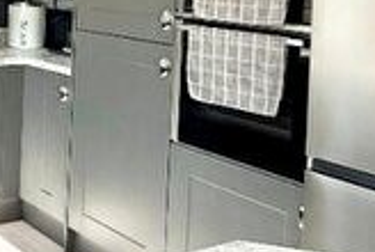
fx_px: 647
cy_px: -36
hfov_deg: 28.7
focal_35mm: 62
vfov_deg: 20.8
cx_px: -57
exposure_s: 1/307
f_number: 2.2
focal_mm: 2.22
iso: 64
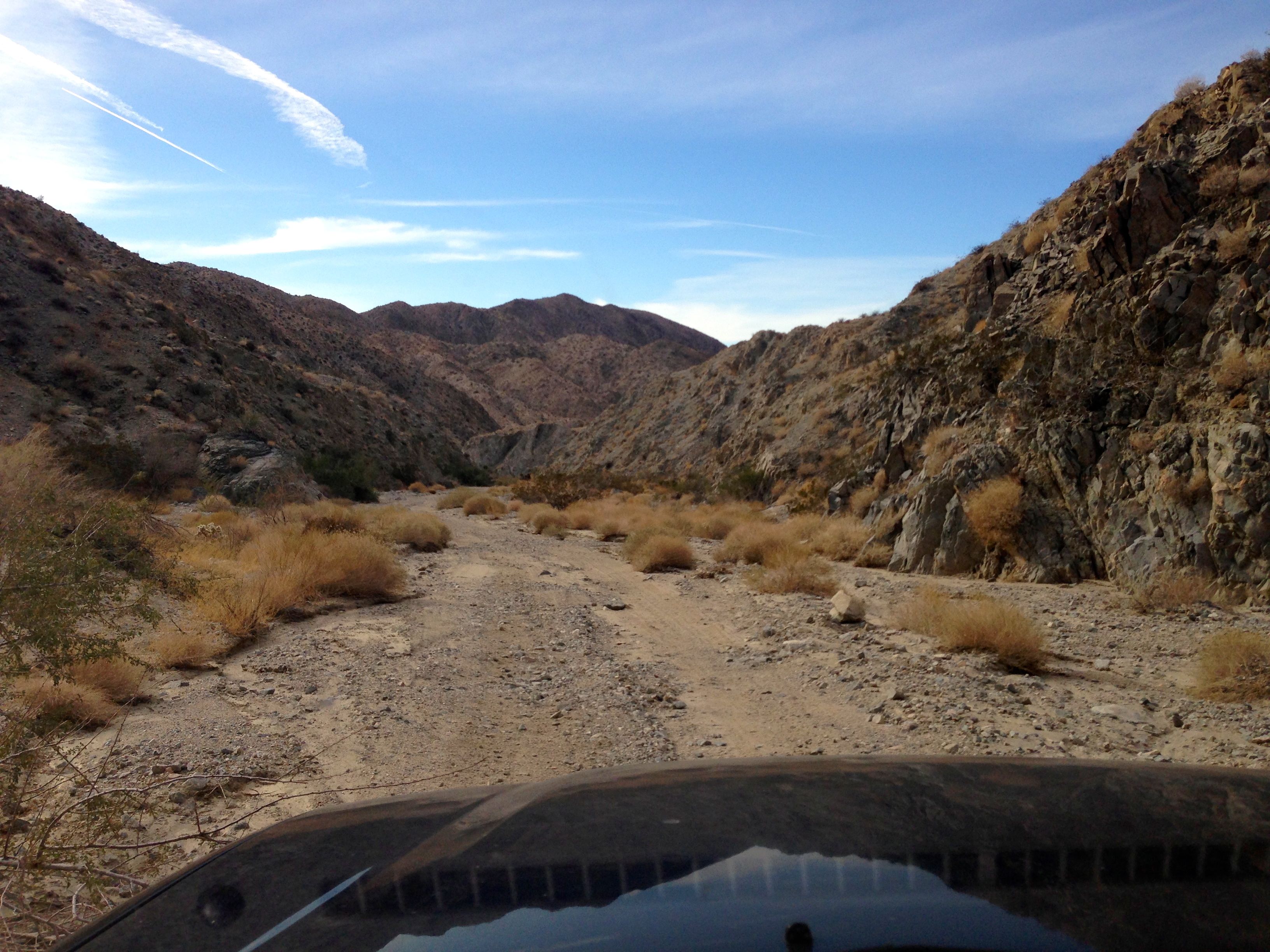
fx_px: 1211
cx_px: 635
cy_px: 476
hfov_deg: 55.4
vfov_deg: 42.9
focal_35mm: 33
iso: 50
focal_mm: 4.13
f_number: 2.4
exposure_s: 1/1178
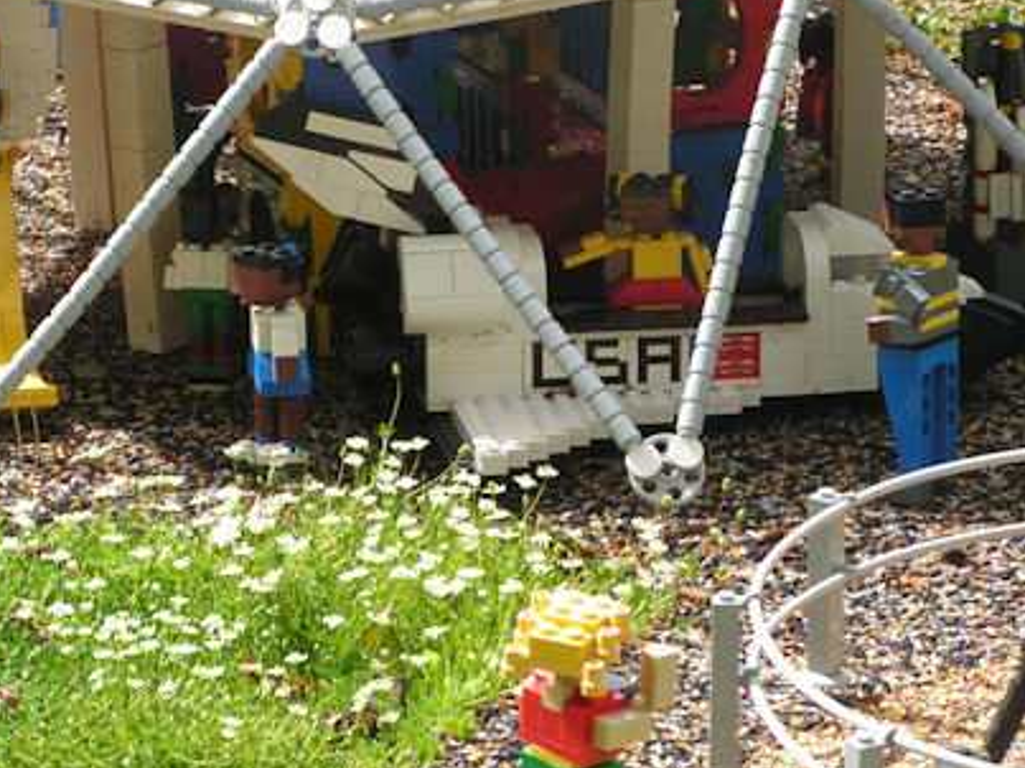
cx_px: 471
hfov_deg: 7.9
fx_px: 7460
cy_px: 250
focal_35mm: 252
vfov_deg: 5.9
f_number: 5
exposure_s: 1/160
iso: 50
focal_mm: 24.8
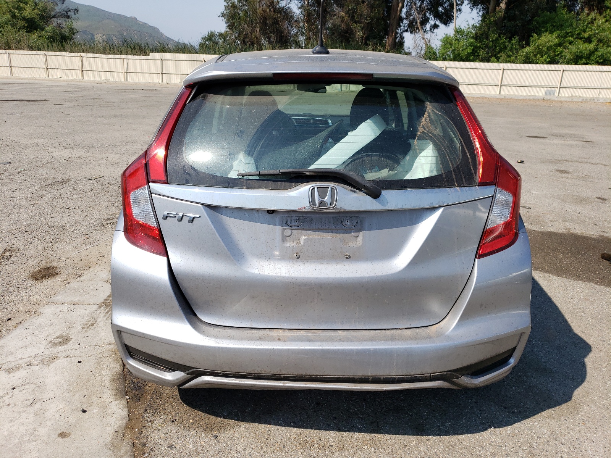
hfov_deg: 67.3
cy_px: 229
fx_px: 459
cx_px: 306
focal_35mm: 26
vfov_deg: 53.1
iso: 50
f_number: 1.5
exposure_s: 1/3333
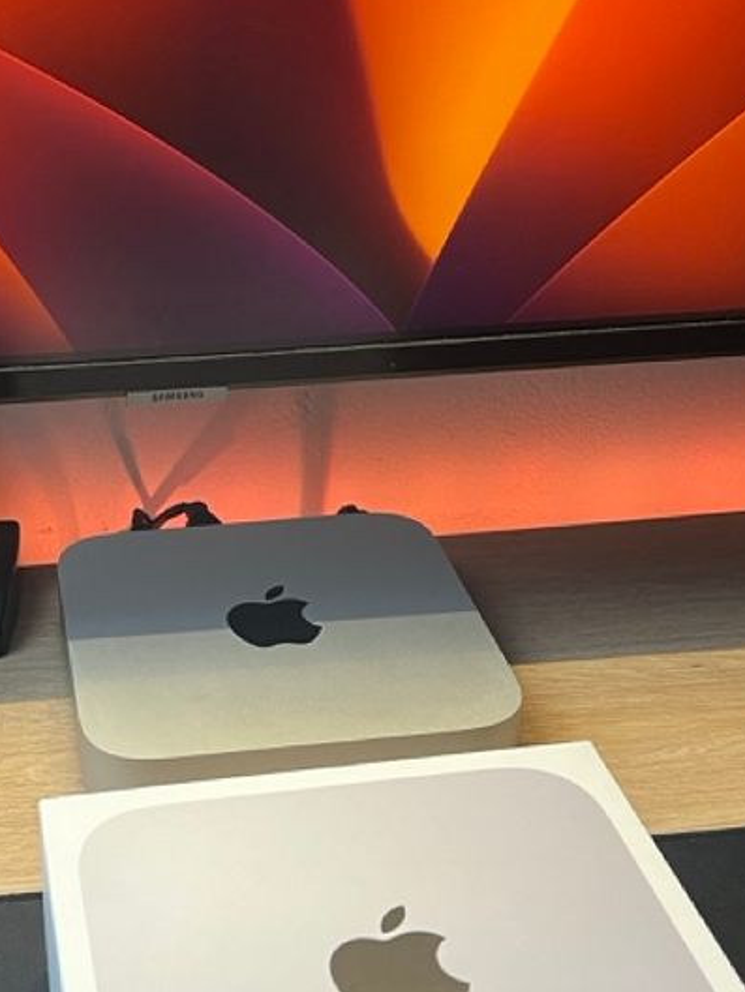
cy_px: 471
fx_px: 1692
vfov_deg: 32.7
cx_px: 175
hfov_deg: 24.5
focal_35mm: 59
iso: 125
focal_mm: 5.7
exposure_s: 1/98
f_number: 1.5
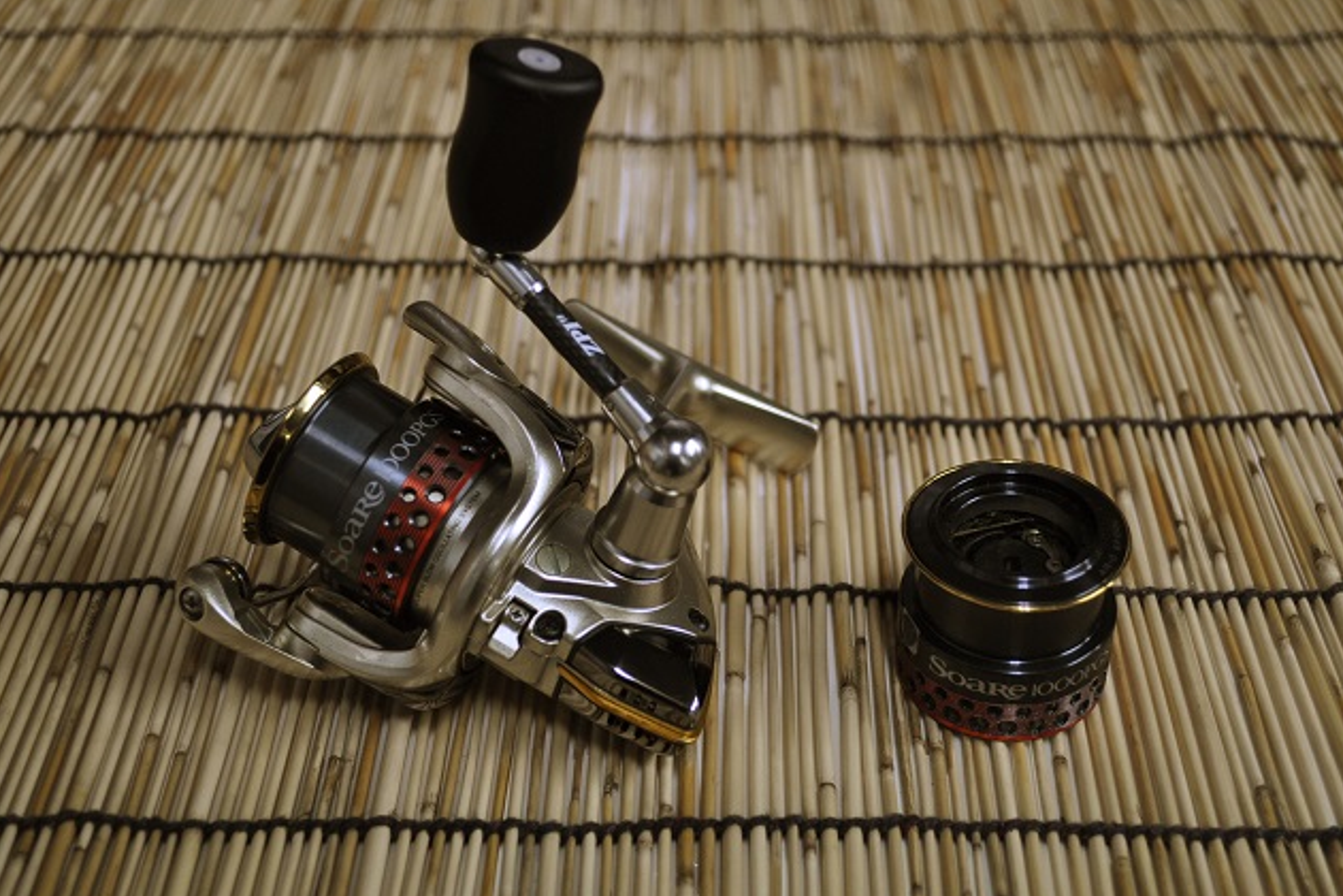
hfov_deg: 40.3
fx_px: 1828
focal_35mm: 49
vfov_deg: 27.5
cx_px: 680
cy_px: 454
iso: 720
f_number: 4.8
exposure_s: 1/60
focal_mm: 32
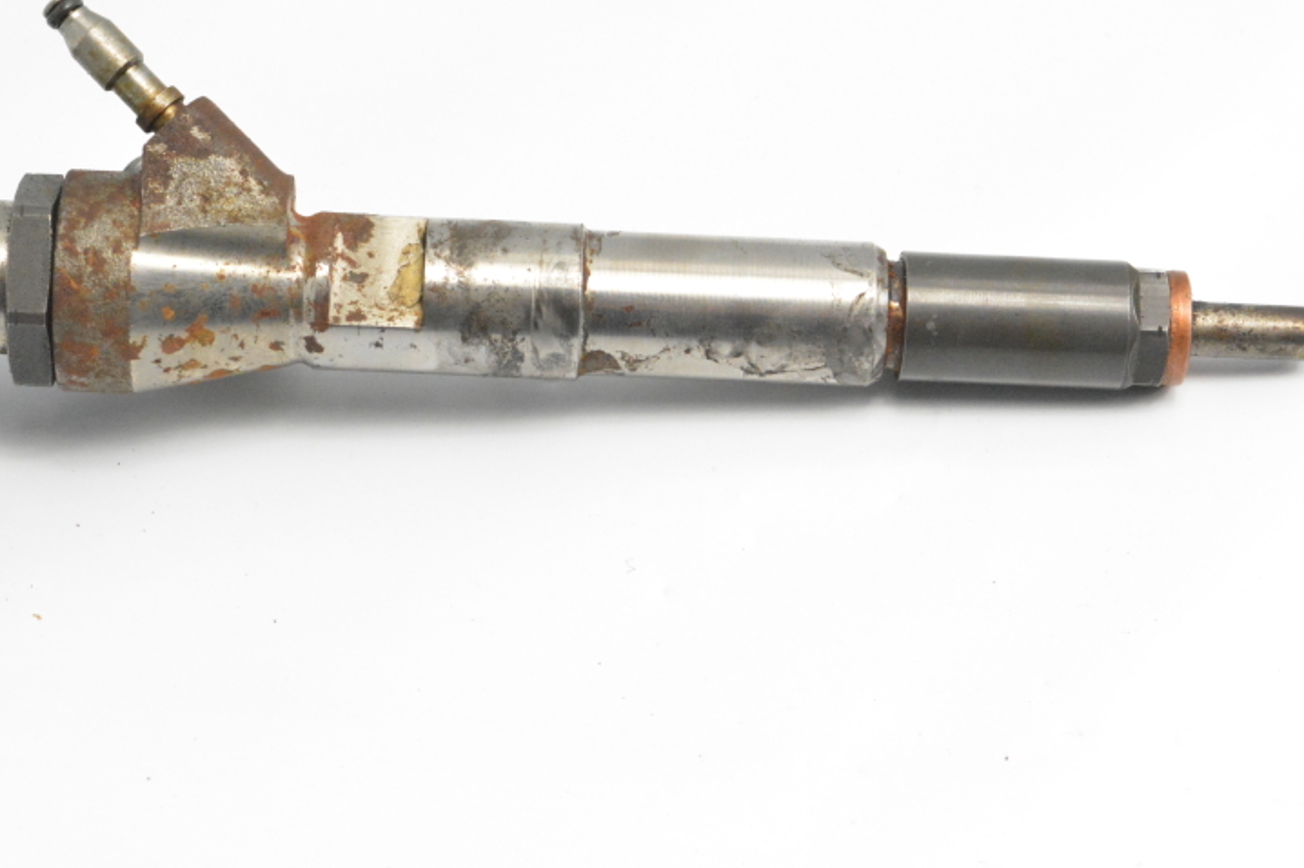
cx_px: 472
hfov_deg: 17.4
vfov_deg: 11.6
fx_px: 4262
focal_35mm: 118
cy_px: 356
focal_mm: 55
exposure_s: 1/500
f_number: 11
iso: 6400
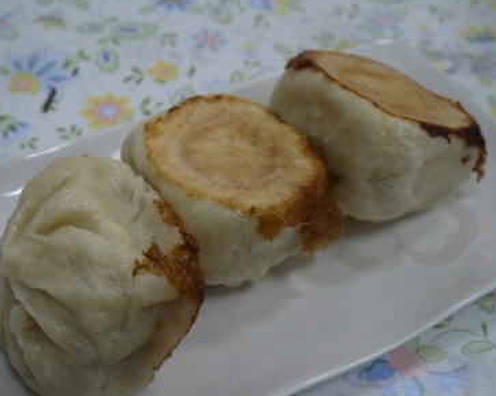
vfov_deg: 36.4
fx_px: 602
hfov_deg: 44.7
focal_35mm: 41
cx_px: 208
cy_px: 223
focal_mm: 17
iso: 500
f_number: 4.1
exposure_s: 1/60
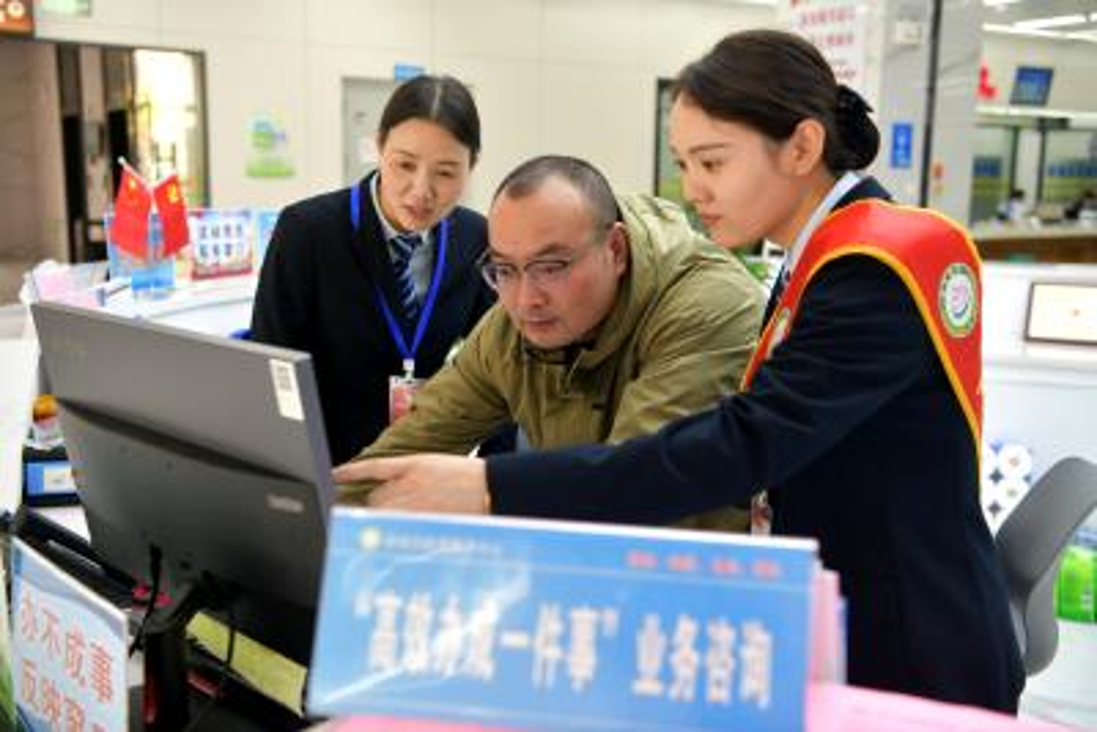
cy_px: 366
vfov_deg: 33.4
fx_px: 1219
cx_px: 548
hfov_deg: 48.4
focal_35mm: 40
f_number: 3.5
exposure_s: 1/60
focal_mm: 40
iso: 200
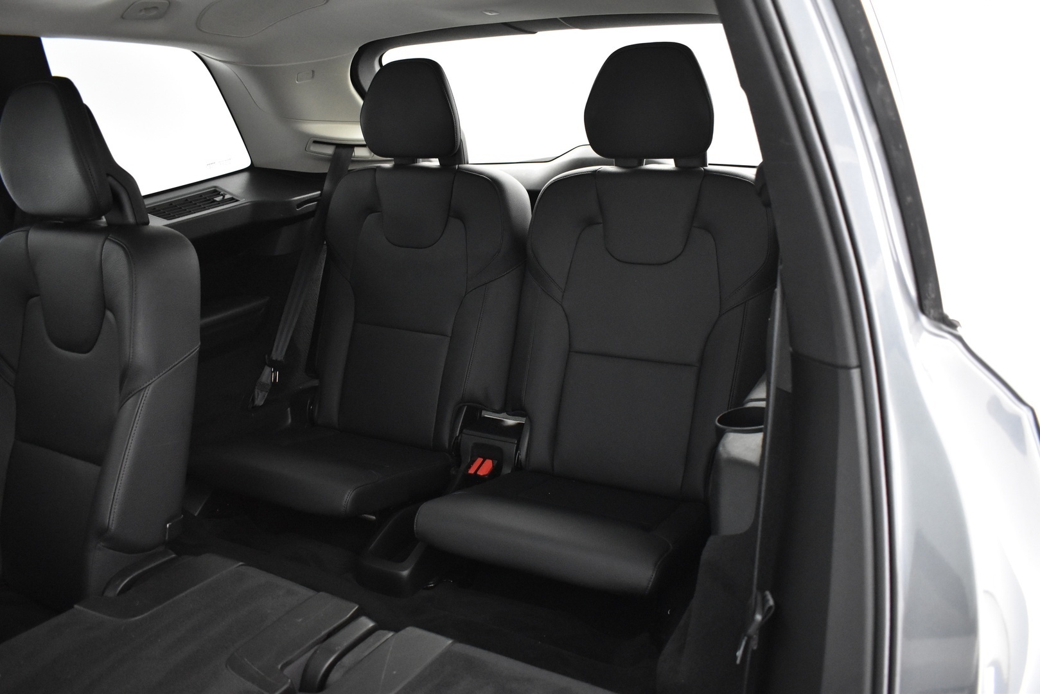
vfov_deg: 47.9
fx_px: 780
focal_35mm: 27
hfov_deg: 67.4
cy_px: 347
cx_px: 520
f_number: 3.5
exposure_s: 1/15
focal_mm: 18
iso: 3200
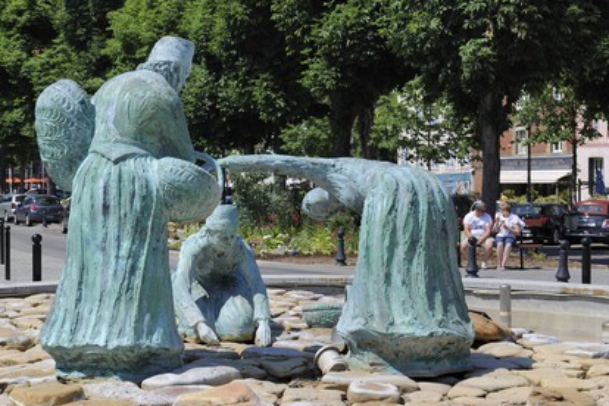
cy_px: 202
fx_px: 1066
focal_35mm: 63
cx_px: 308
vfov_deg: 21.6
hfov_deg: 31.9
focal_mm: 62
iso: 200
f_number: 13
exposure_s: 1/200
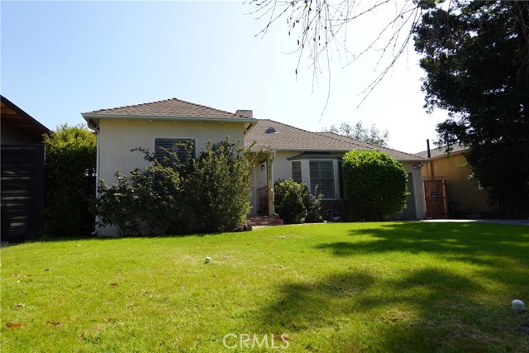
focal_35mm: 24
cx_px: 264
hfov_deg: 73.7
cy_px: 176
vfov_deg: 53.2
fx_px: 353
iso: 100
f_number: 5.6
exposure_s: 1/320
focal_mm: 9
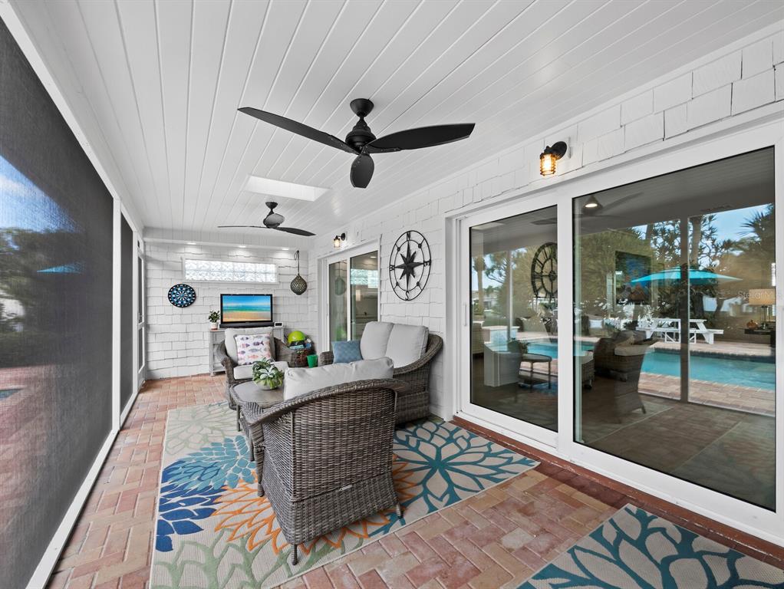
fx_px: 317
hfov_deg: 102.0
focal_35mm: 14
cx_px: 392
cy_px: 294
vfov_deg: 85.7
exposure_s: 1/6
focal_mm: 7
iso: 320
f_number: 13
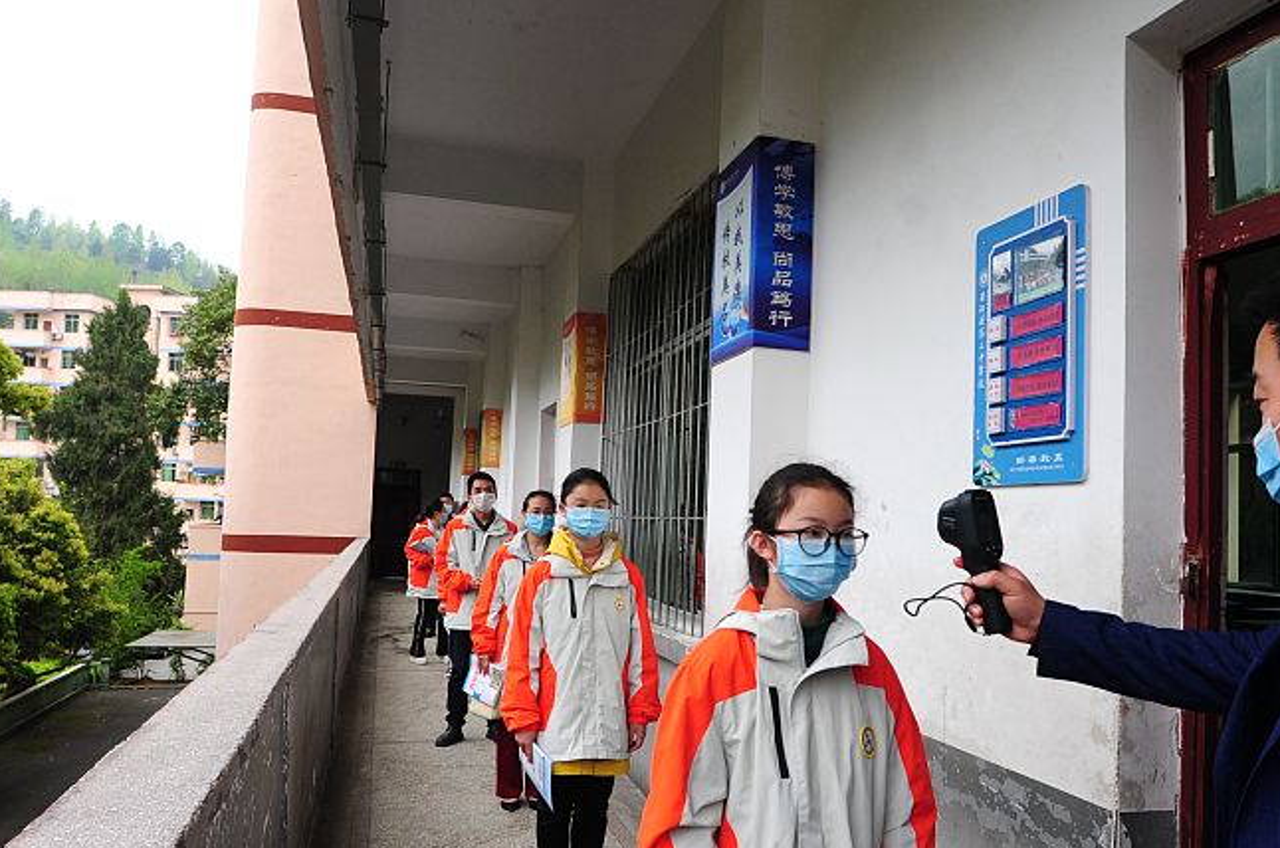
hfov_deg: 69.5
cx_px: 662
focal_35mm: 26
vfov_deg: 49.3
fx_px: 923
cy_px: 404
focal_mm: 14
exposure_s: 1/200
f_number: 7.1
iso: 200
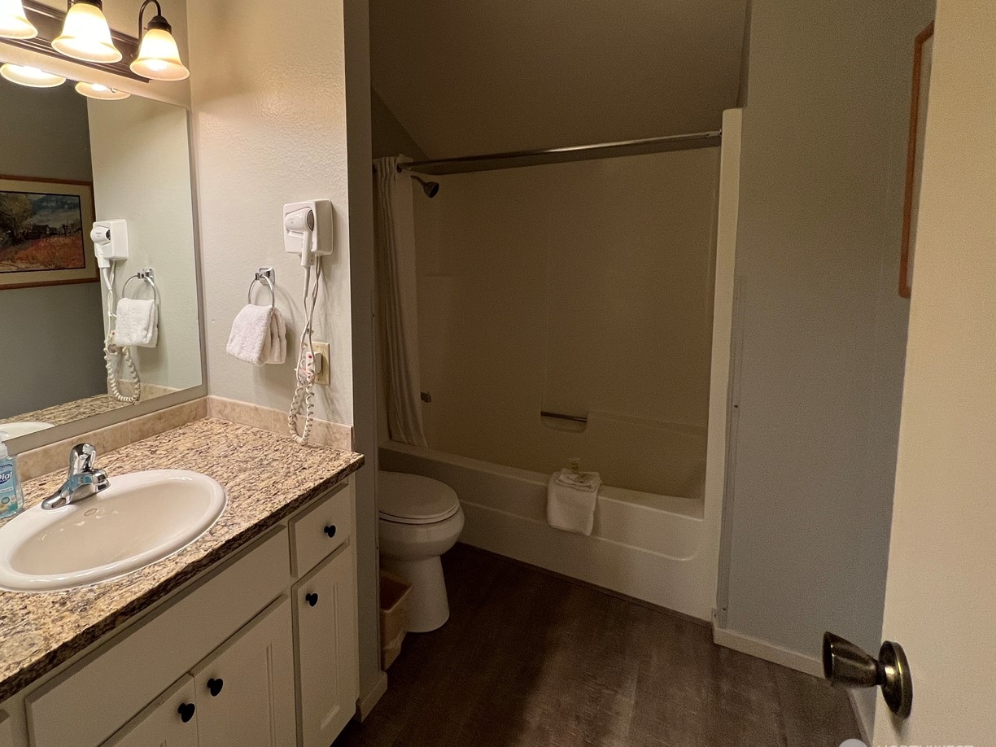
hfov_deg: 88.3
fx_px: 489
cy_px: 305
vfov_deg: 74.1
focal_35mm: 17
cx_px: 346
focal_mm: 1.57
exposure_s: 1/120
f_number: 1.8
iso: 160
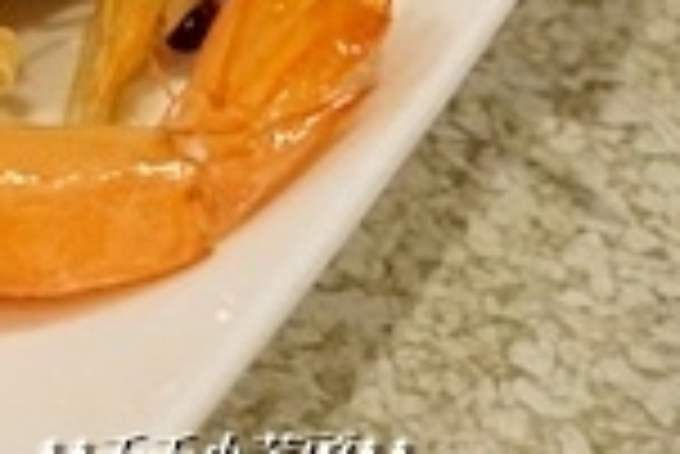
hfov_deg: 10.0
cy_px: -285
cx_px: -639
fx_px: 3612
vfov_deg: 7.1
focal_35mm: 191
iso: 2000
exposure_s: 1/60
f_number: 5.6
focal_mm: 31
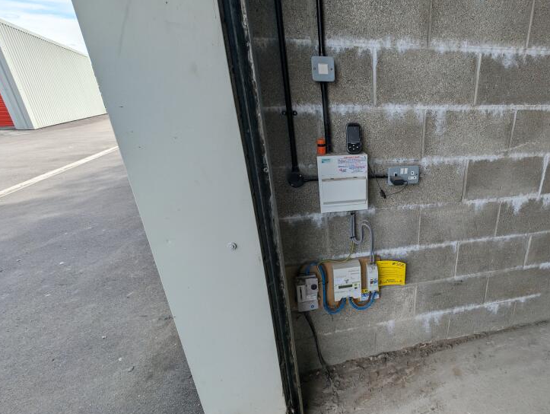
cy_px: 206
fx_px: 270
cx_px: 383
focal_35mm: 17
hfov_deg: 86.5
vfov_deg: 74.8
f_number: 1.95
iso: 48
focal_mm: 2.23
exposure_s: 1/1127
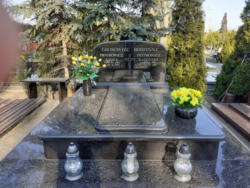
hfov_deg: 65.3
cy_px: 94
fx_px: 195
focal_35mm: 27
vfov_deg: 51.4
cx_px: 125
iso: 40
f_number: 1.9
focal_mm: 3.6
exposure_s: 1/180
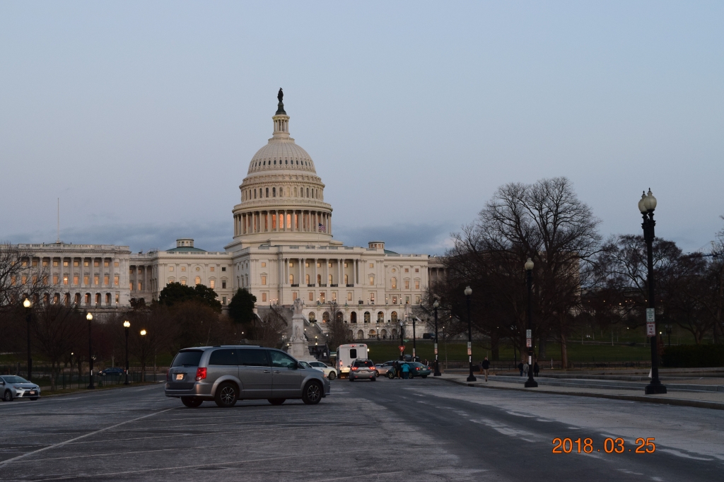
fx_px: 1267
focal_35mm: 63
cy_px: 241
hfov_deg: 31.9
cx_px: 362
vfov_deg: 21.6
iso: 1250
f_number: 8
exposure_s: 1/60
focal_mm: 42
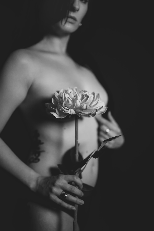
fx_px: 321
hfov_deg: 27.0
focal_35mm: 50
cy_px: 116
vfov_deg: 39.6
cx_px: 77
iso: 160
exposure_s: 1/500
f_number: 1.2
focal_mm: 50
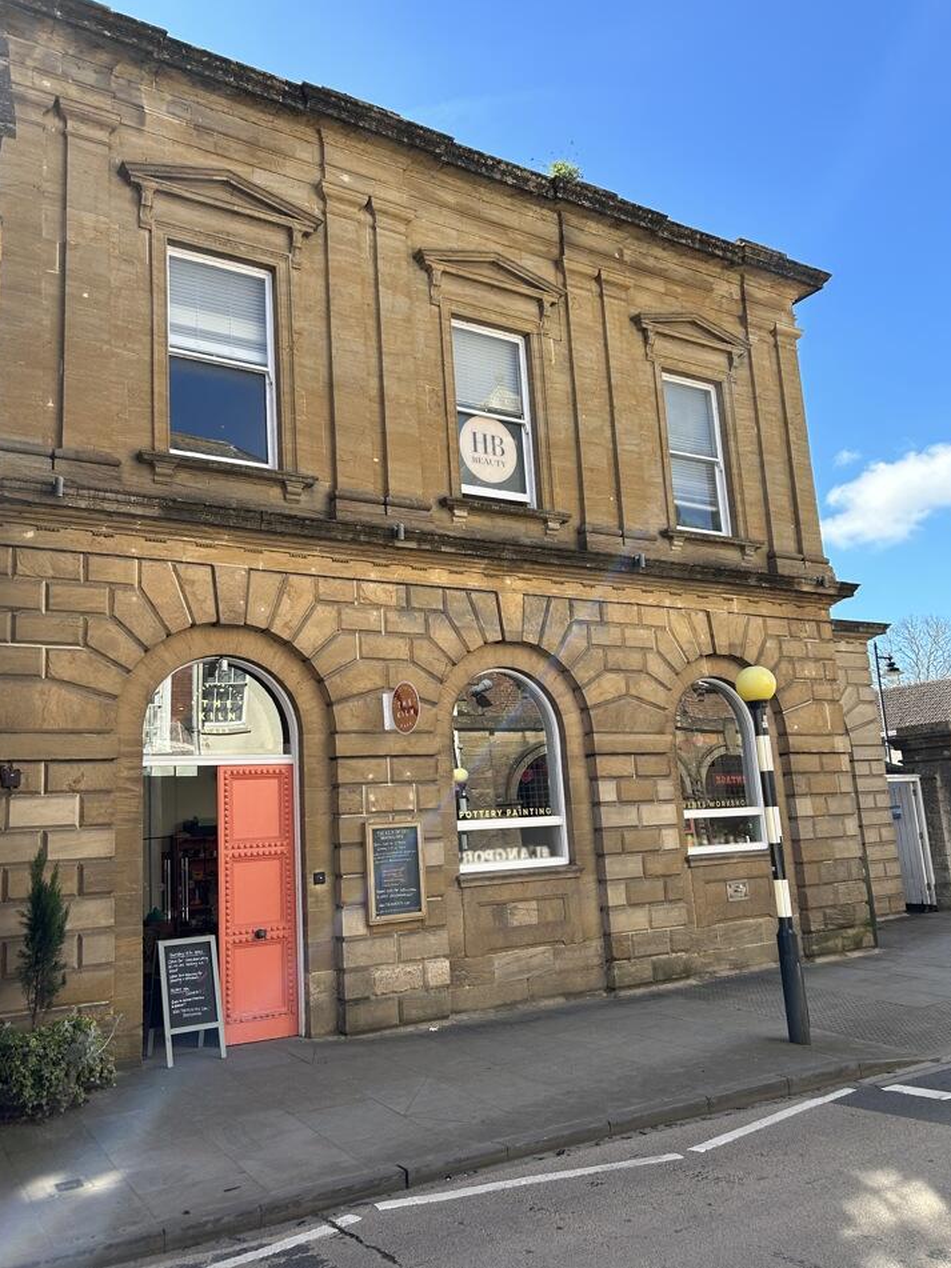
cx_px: 459
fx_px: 1026
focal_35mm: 28
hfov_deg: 49.7
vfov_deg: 63.5
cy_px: 637
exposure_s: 1/924
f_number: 1.5
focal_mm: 5.7
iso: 50
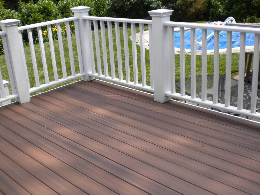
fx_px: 338
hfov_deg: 42.1
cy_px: 110
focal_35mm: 45
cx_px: 130
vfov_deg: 32.2
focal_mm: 6.3
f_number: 4.6
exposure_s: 1/282
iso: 80
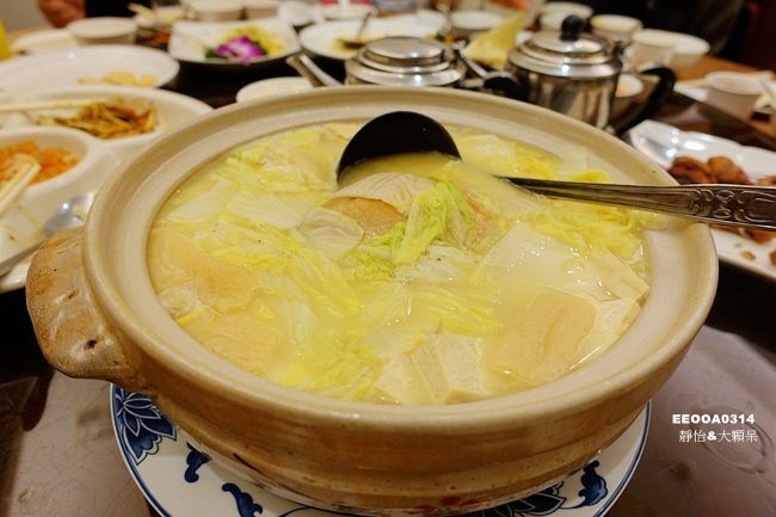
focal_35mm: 24
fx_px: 517
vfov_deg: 53.1
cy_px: 258
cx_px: 388
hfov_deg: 73.8
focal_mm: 8.8
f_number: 2.2
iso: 125
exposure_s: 1/30
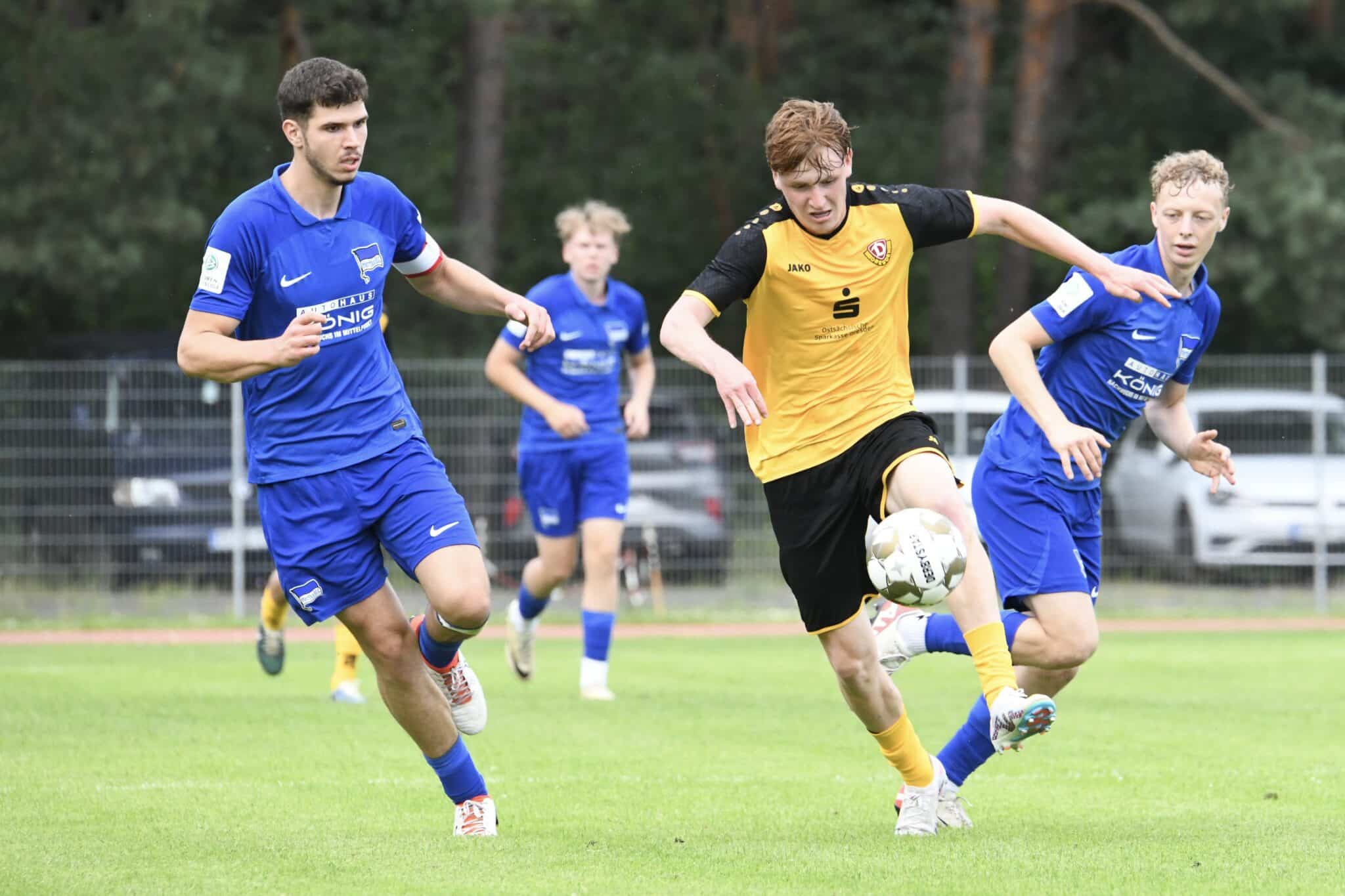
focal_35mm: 400
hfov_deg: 5.2
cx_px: 672
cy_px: 448
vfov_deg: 3.4
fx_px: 14942
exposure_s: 1/1600
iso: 4000
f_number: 9
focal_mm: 400
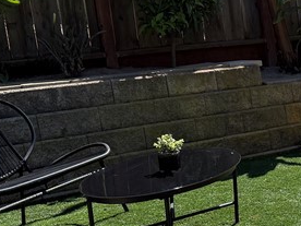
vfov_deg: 16.4
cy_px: 198
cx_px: 472
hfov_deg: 18.9
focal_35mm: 89
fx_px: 774
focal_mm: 6.76
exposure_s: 1/3759
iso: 80
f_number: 1.78
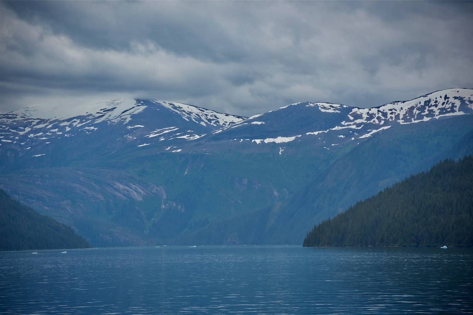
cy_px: 158
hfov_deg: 12.1
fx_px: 2234
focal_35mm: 170
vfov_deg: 8.1
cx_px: 236
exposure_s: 1/400
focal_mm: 170
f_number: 8
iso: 100
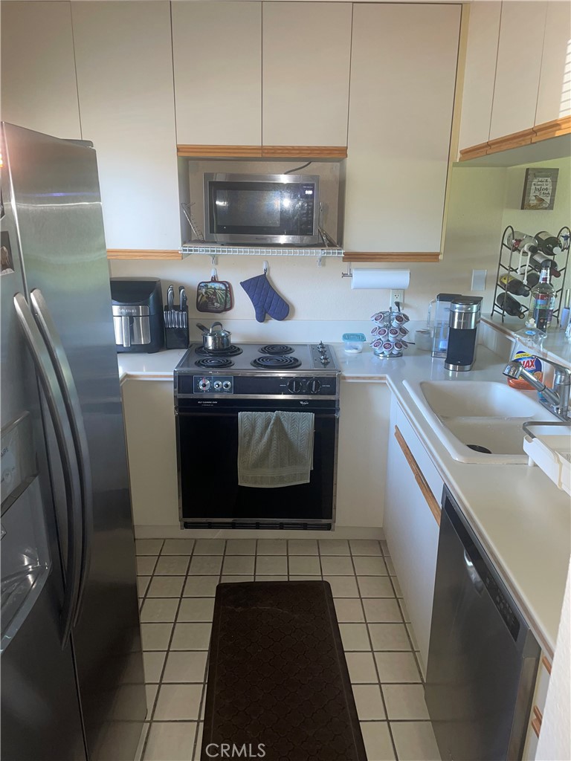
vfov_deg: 67.3
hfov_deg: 53.1
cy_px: 380
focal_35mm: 26
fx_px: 572
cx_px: 286
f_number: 1.6
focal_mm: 4.2
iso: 50
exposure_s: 1/17
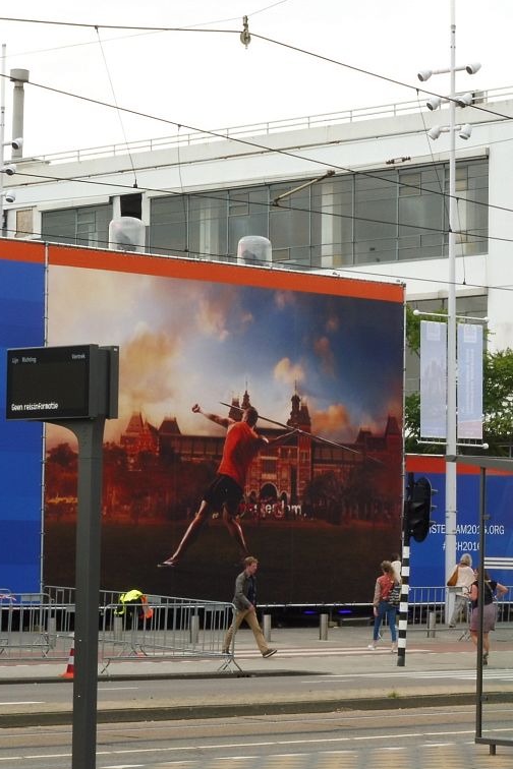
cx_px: 480
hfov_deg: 10.1
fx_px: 2885
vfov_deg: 15.2
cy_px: 387
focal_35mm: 135
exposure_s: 1/125
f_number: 7.1
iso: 100
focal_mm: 17.1
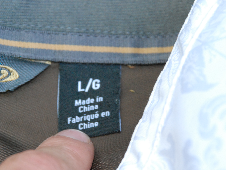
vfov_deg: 5.5
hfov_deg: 7.4
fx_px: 1754
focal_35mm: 269
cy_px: 85
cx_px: 108
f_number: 8
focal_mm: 135
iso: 1600
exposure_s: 1/200
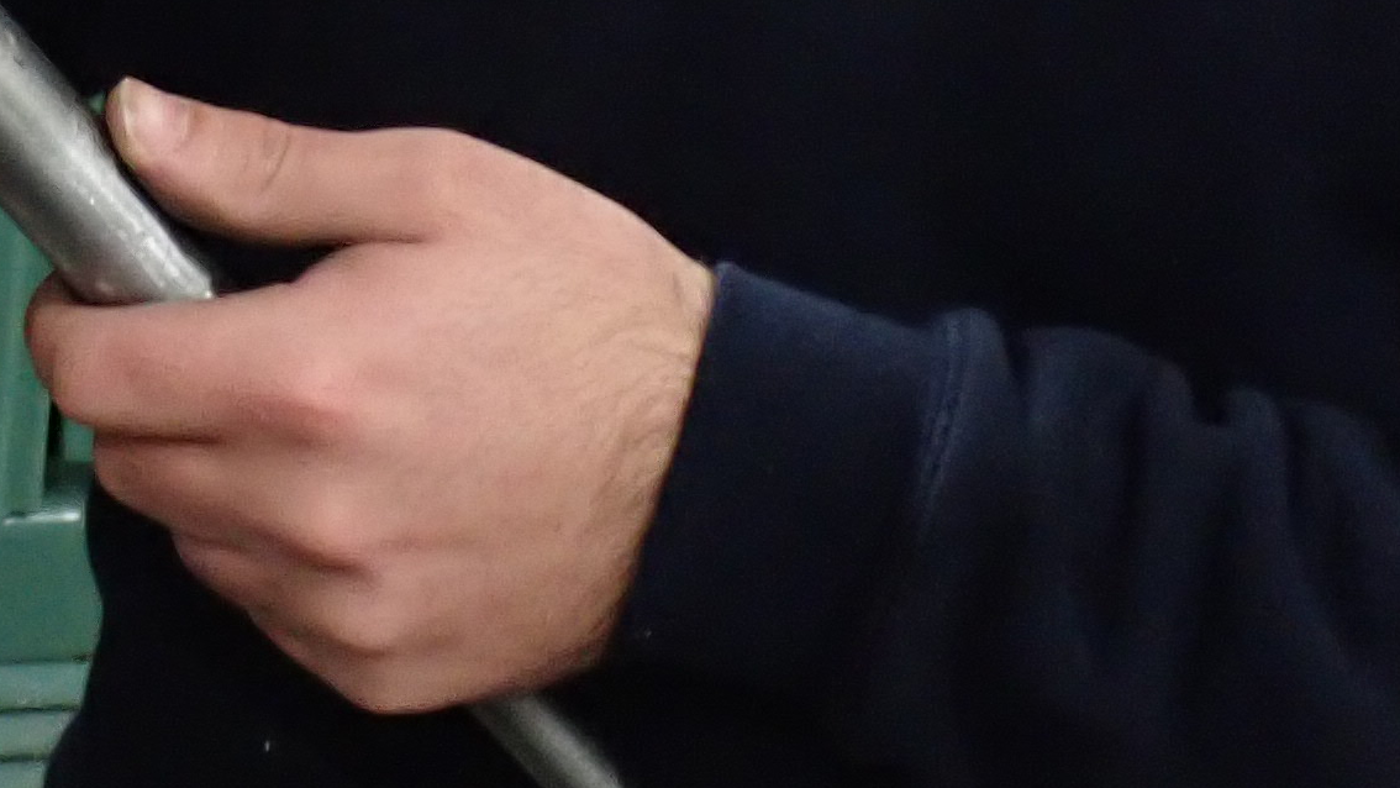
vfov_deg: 8.0
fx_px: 5420
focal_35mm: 146
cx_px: -215
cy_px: -704
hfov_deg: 14.3
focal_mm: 6.83
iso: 400
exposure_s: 1/40
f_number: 2.7
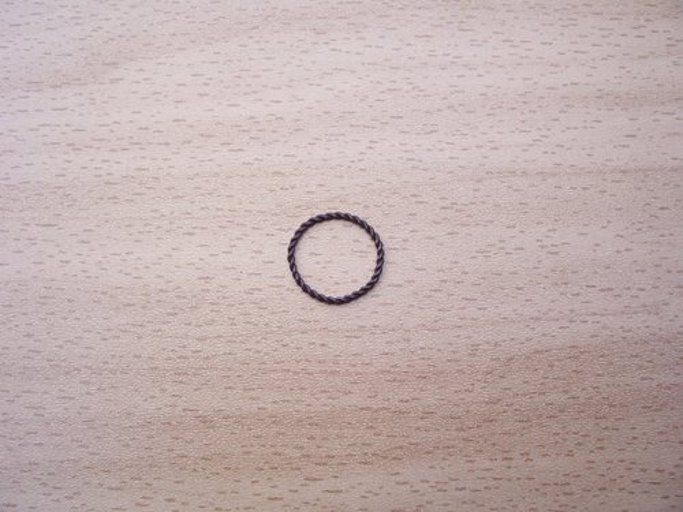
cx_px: 342
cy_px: 256
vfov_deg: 41.8
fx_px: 671
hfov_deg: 54.0
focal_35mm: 34
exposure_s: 1/90
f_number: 2.7
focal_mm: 5.6
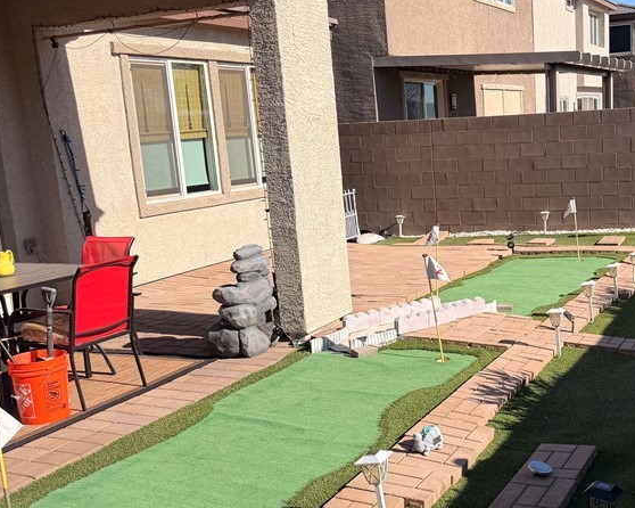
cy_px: 289
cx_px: 486
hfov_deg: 41.5
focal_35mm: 43
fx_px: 808
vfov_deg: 34.8
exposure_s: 1/4673
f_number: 1.78
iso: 80
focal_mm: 6.76
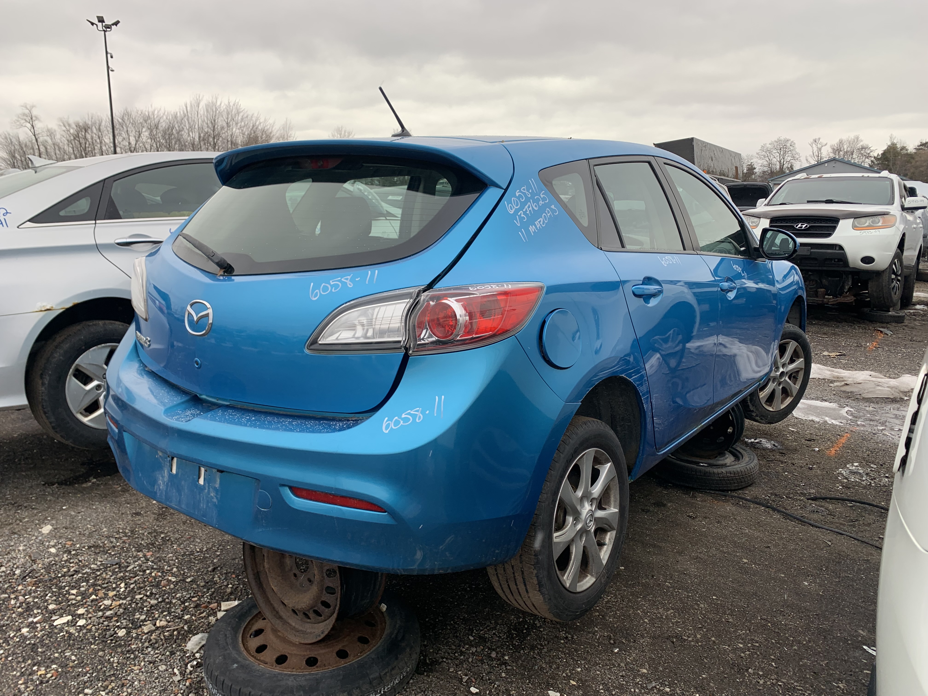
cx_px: 464
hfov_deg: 67.3
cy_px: 348
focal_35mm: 26
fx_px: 697
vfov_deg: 53.1
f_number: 1.8
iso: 25
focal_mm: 4.25
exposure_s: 1/133
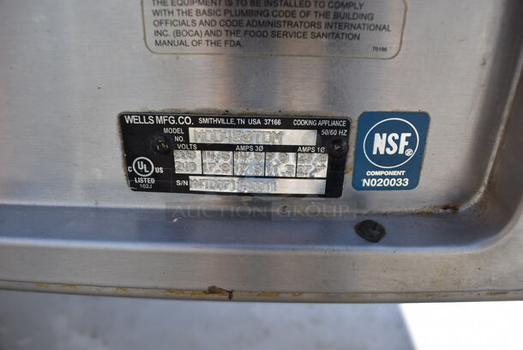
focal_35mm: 27
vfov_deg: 48.0
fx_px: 393
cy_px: 175
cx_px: 262
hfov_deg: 67.3
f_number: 5.6
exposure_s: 1/250
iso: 200
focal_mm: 18
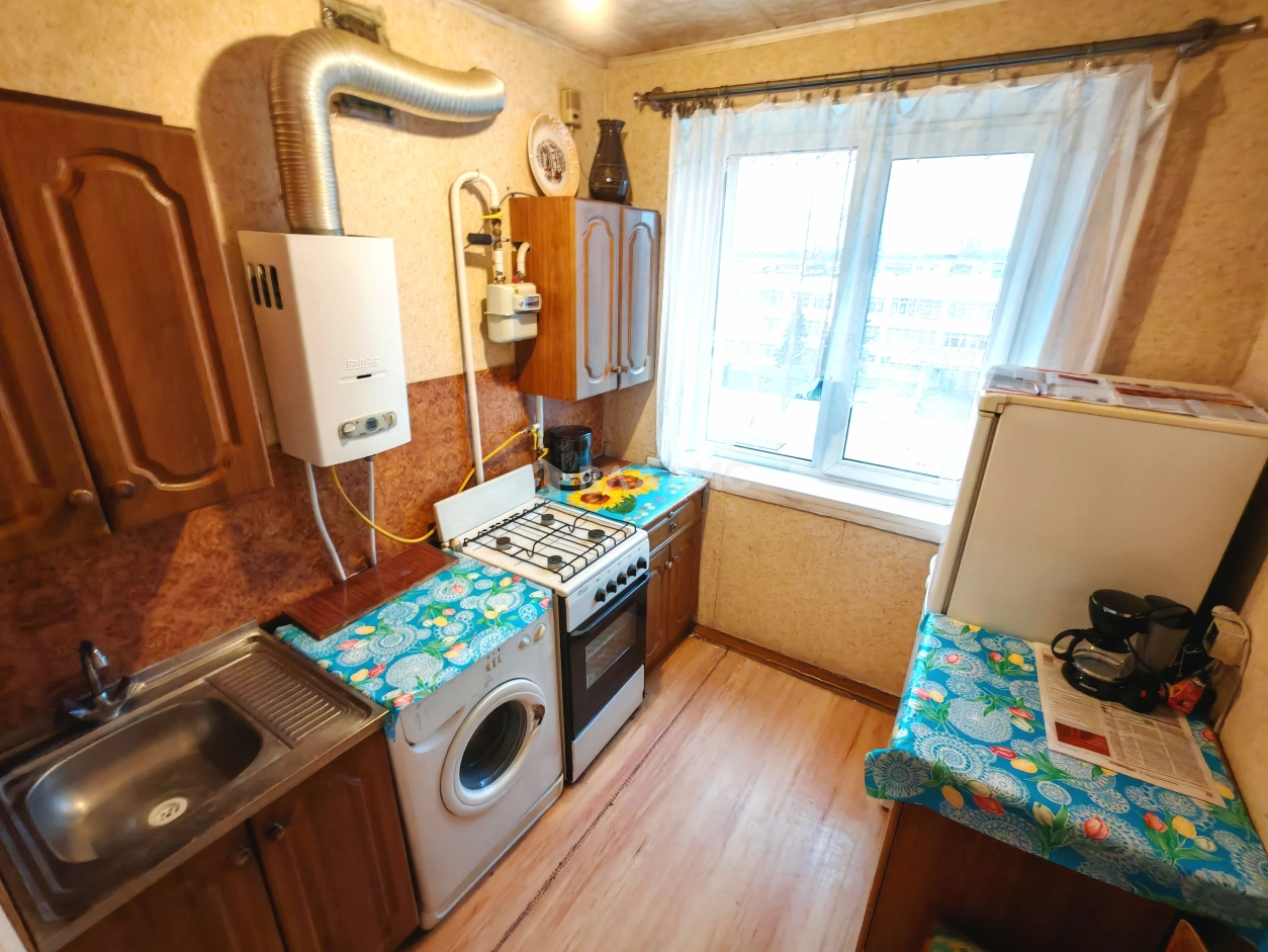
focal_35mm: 16
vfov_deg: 78.1
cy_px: 476
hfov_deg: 94.5
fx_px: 586
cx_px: 634
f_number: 2.2
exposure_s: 1/14
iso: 160
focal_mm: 1.96
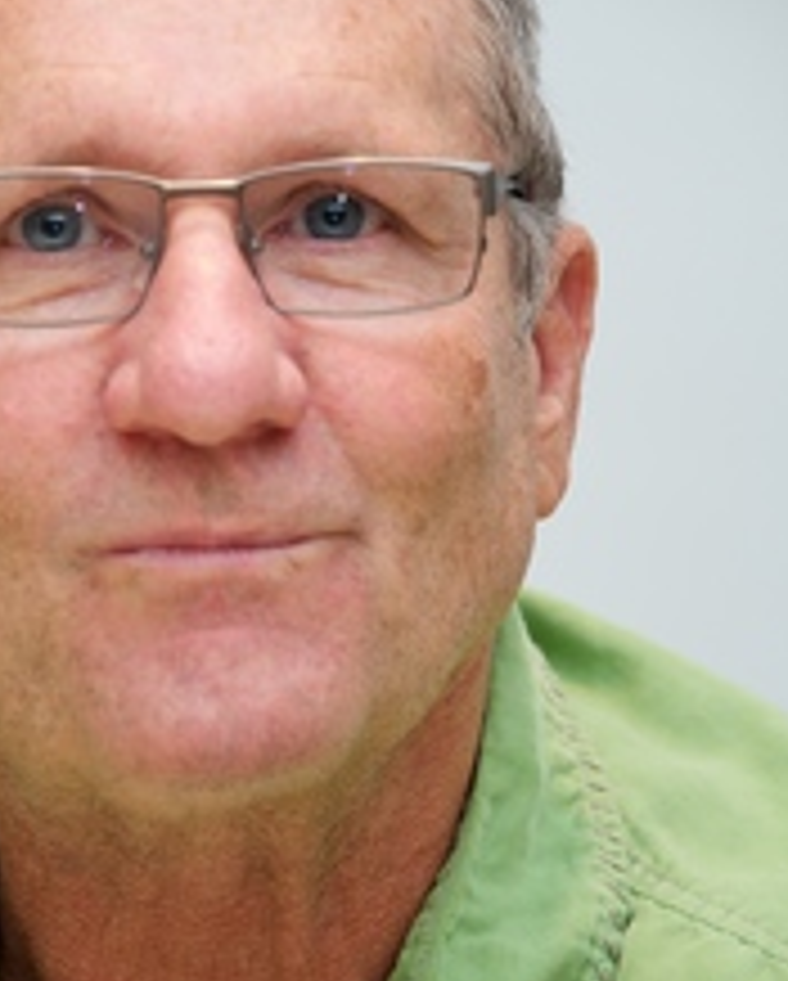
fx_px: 11491
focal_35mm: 395
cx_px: 225
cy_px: 513
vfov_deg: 4.9
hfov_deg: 3.9
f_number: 5.6
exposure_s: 1/60
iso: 500
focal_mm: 230
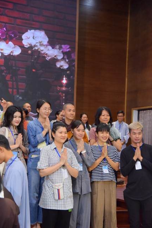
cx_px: 76
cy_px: 114
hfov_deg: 20.3
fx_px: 424
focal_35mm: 67
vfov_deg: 30.1
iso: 1250
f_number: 5
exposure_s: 1/125
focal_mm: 66
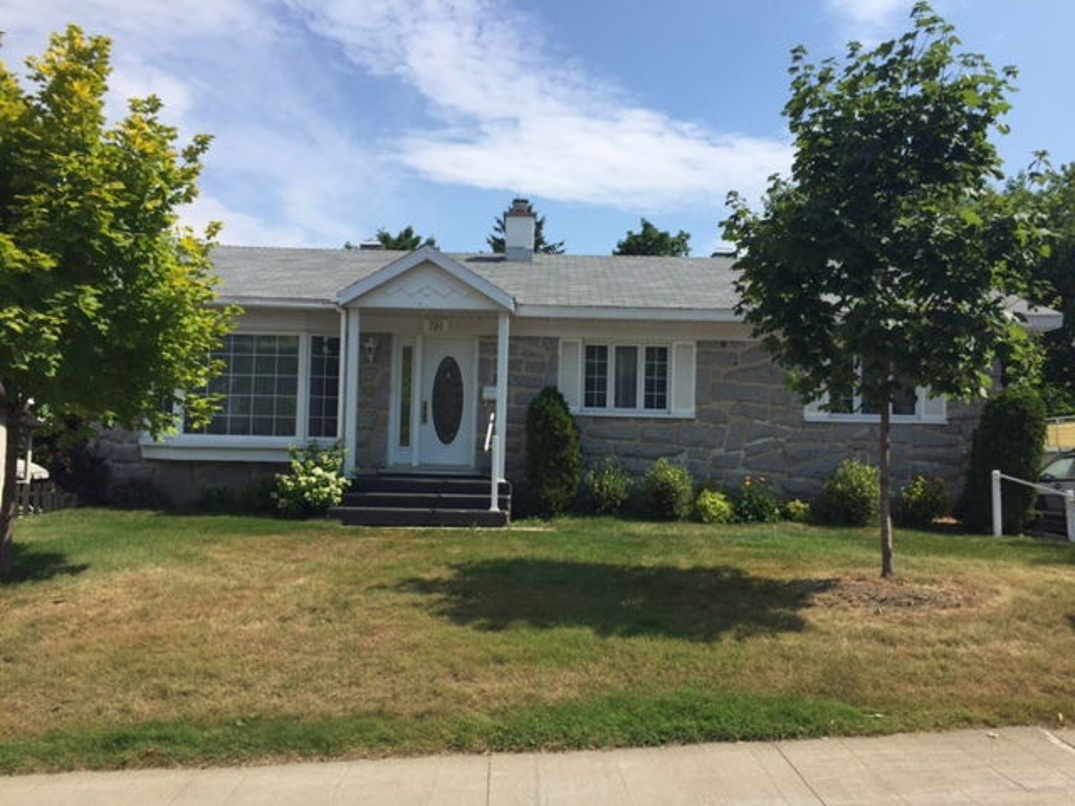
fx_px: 901
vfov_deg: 48.2
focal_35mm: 29
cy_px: 403
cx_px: 538
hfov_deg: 61.7
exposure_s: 1/2475
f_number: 2.2
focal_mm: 4.15
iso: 32
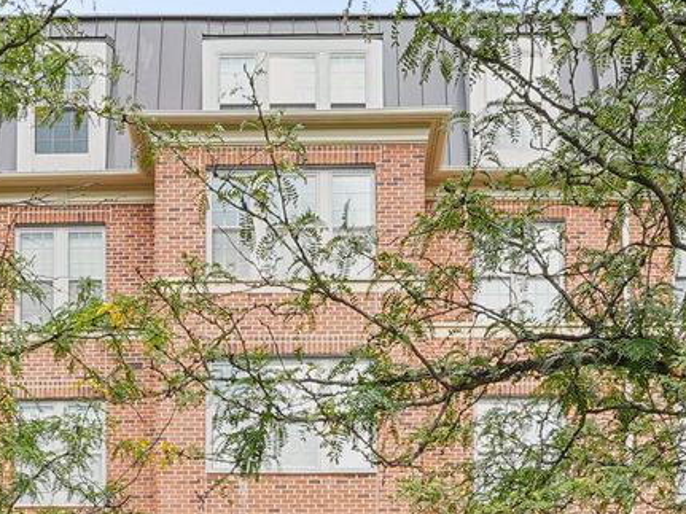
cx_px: 282
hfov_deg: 41.9
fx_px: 892
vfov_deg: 28.0
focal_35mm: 45
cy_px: 620
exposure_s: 1/100
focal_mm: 14
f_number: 9
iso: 250
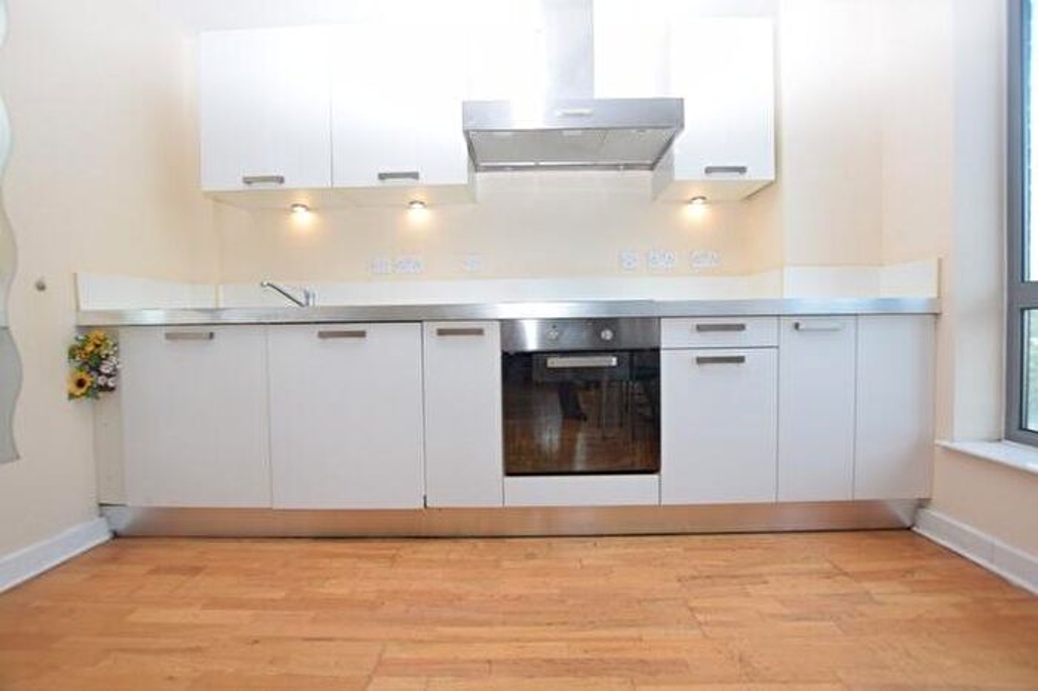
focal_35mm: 15
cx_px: 519
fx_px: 432
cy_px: 346
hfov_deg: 100.4
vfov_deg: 77.3
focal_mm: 10
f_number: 6.3
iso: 400
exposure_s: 1/160
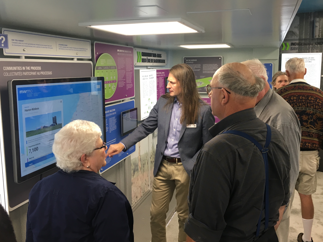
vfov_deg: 42.9
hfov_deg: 55.3
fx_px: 308
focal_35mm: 33
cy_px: 107
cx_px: 172
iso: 32
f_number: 2.2
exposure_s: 1/30
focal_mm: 4.15
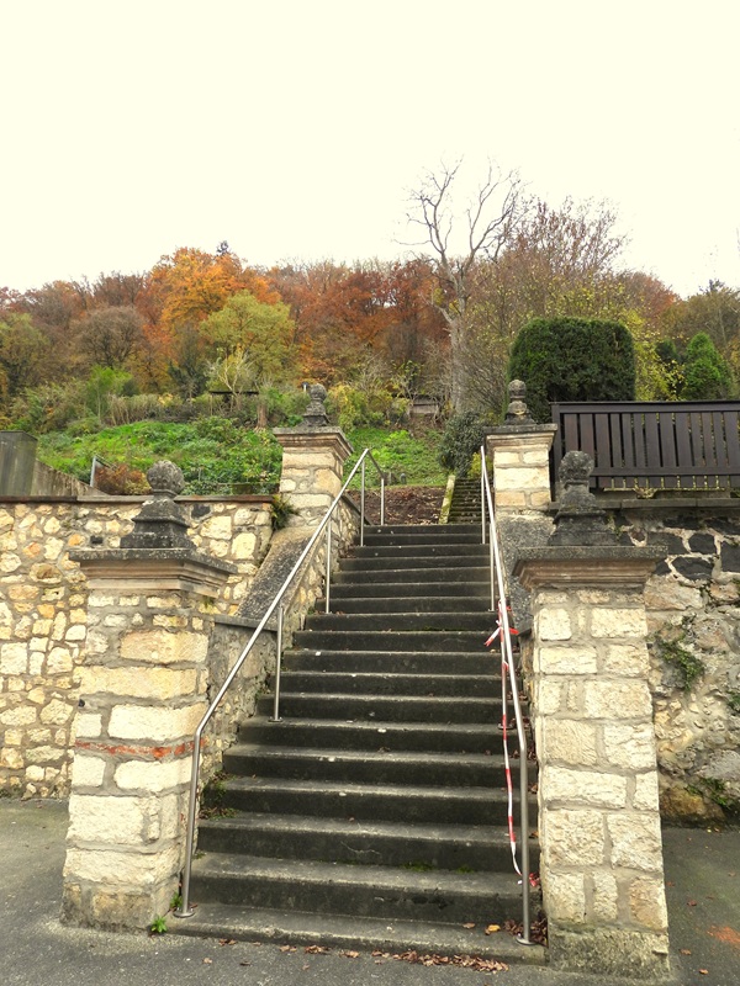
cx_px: 370
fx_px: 684
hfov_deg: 56.8
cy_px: 493
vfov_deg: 71.6
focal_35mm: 24
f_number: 2.8
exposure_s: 1/200
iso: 100
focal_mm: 4.3
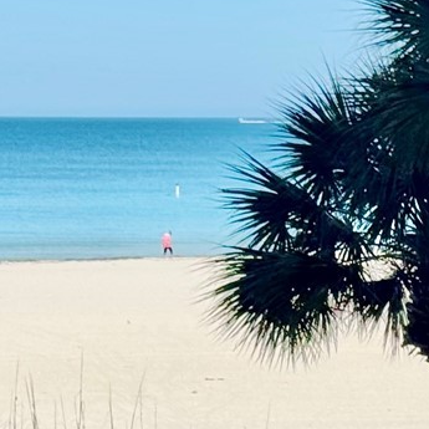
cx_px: 317
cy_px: 501
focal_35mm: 197
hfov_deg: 8.9
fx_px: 2762
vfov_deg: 8.8
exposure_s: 1/9009
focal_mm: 6.76
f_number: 1.78
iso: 80
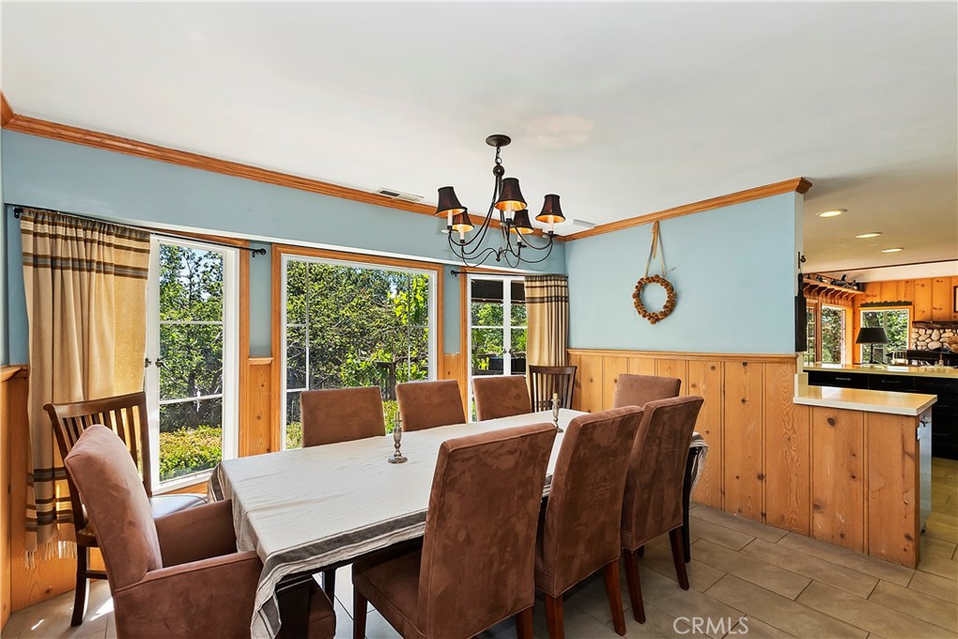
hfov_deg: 100.4
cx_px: 479
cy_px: 320
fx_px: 399
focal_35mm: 15
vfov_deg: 77.3
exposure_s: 1/30
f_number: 8
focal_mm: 10
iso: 200
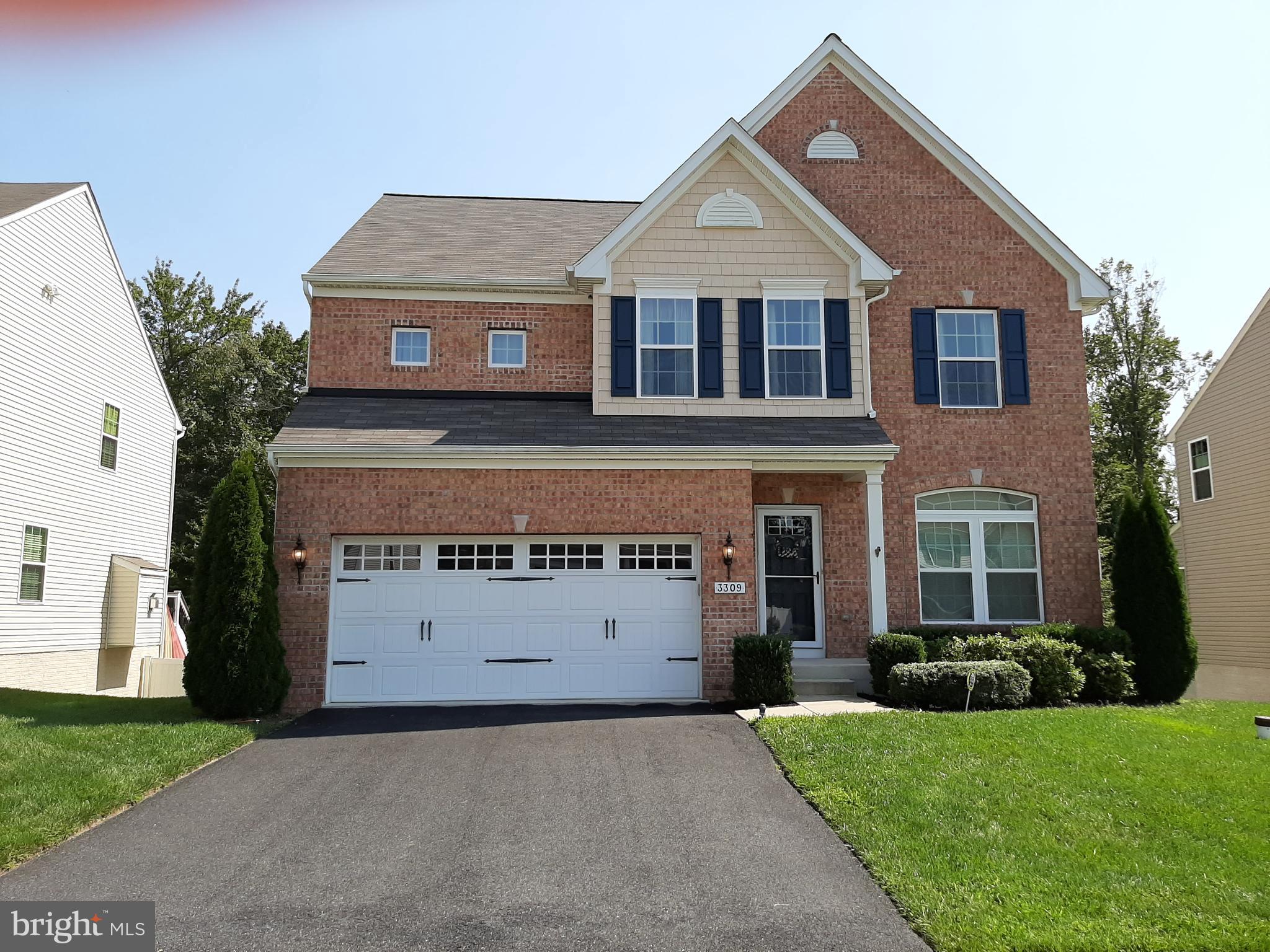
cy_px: 476
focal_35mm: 26
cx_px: 635
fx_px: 954
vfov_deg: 53.1
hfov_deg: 67.3
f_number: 1.7
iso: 40
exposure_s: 1/2110
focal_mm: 3.93
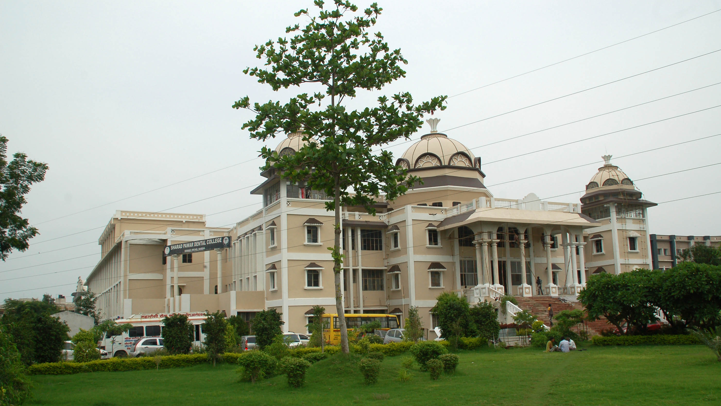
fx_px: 669
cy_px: 224
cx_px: 363
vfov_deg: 33.7
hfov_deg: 56.6
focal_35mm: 35
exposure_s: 1/320
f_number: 9
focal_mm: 22
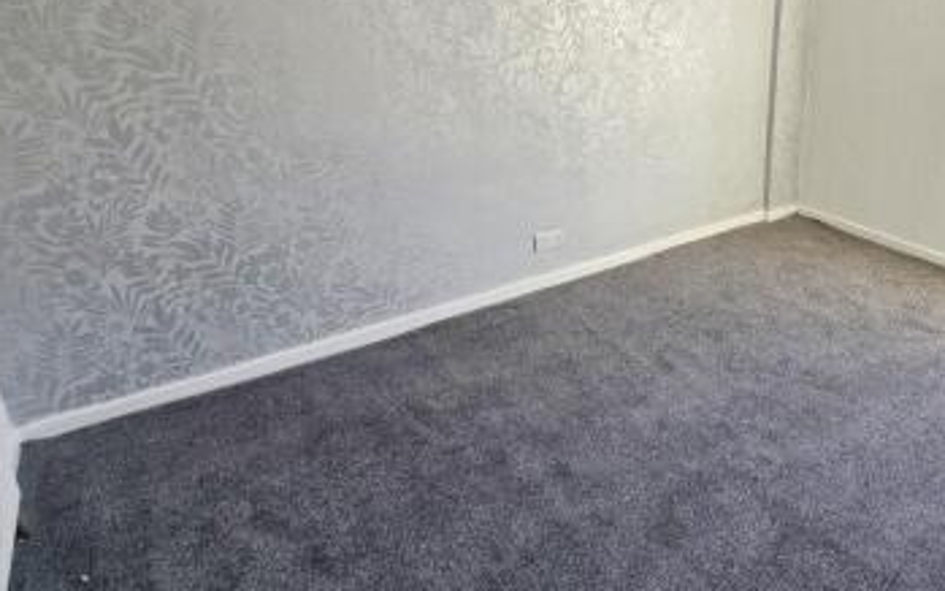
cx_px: 678
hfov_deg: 73.1
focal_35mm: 23
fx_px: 592
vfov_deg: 51.7
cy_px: 186
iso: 50
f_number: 2.2
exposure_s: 1/102
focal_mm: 2.2
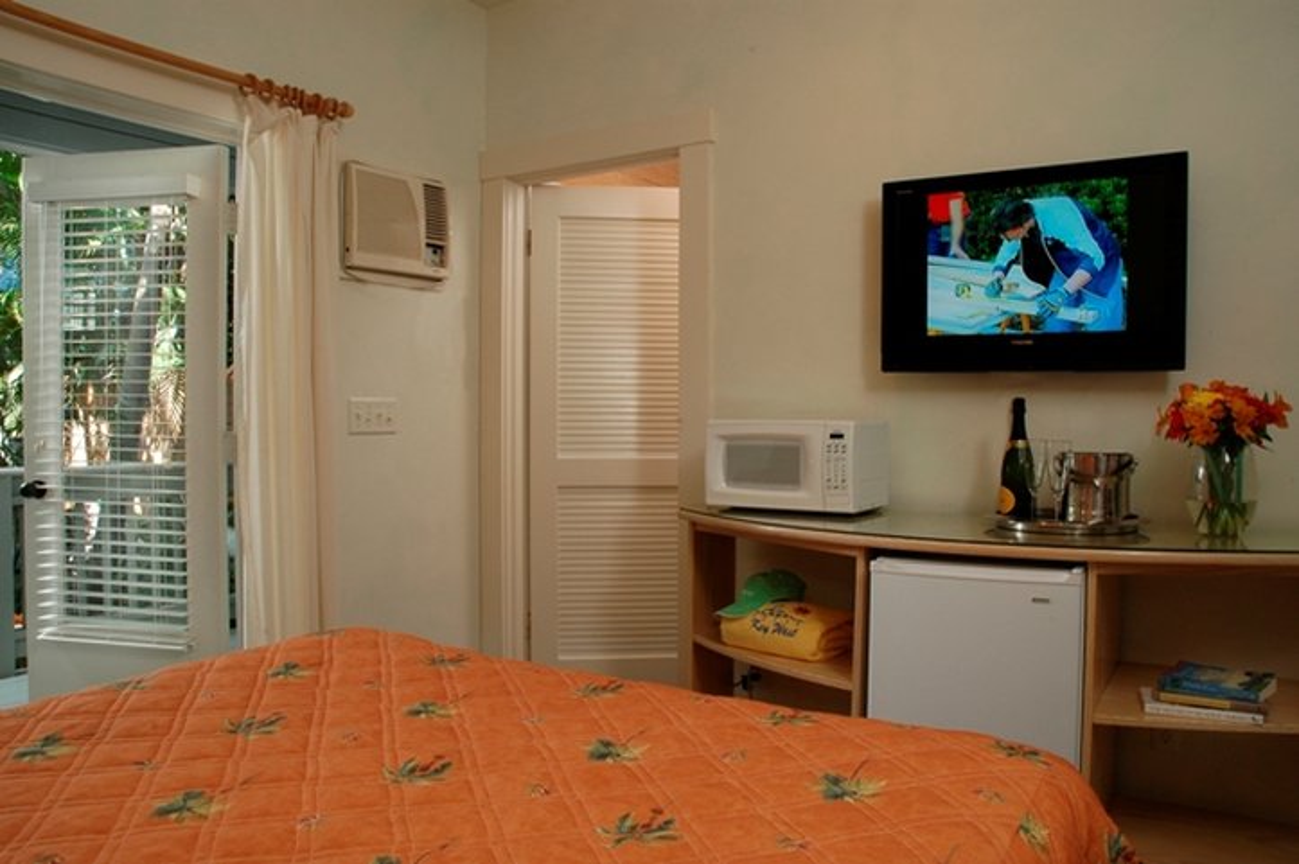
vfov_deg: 47.9
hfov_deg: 67.4
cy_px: 432
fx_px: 974
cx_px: 650
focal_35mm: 27
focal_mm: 18
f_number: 16
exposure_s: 1/5
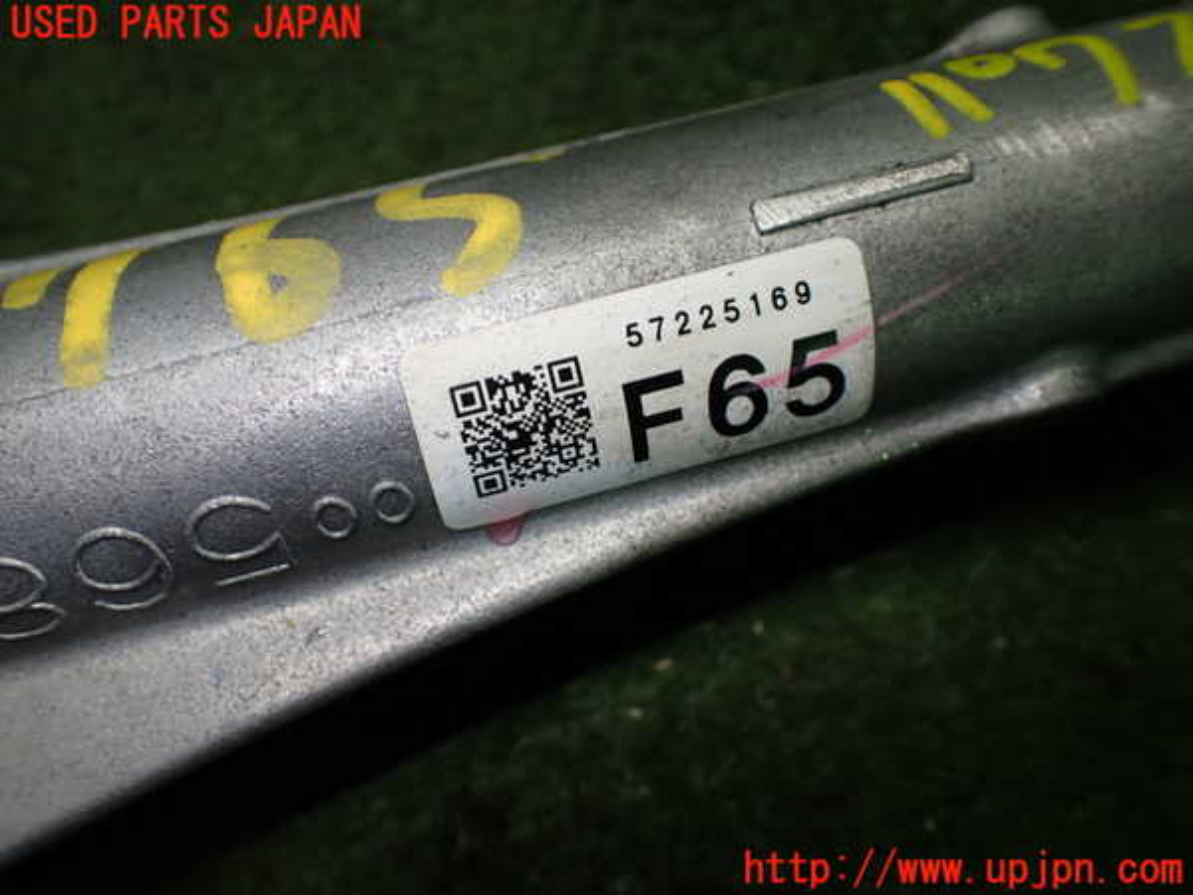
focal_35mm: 30
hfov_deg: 60.0
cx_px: 596
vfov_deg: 46.8
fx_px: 1034
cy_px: 448
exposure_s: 1/125
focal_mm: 5.4
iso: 125
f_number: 2.3
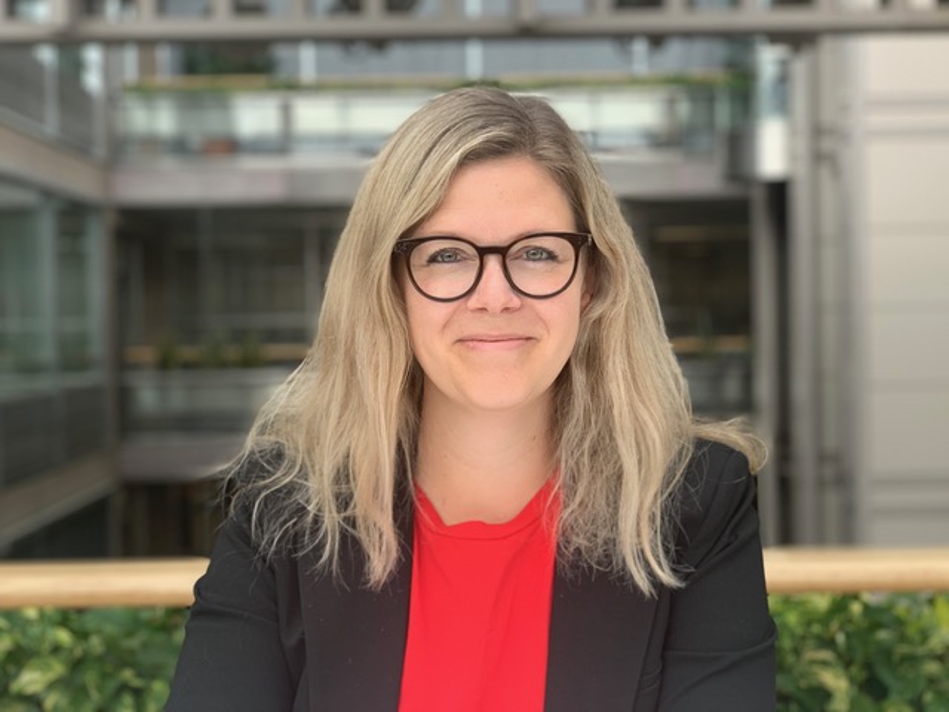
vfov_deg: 28.0
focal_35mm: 52
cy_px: 356
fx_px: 1426
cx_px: 474
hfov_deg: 36.8
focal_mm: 6
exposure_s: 1/131
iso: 16
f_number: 2.4
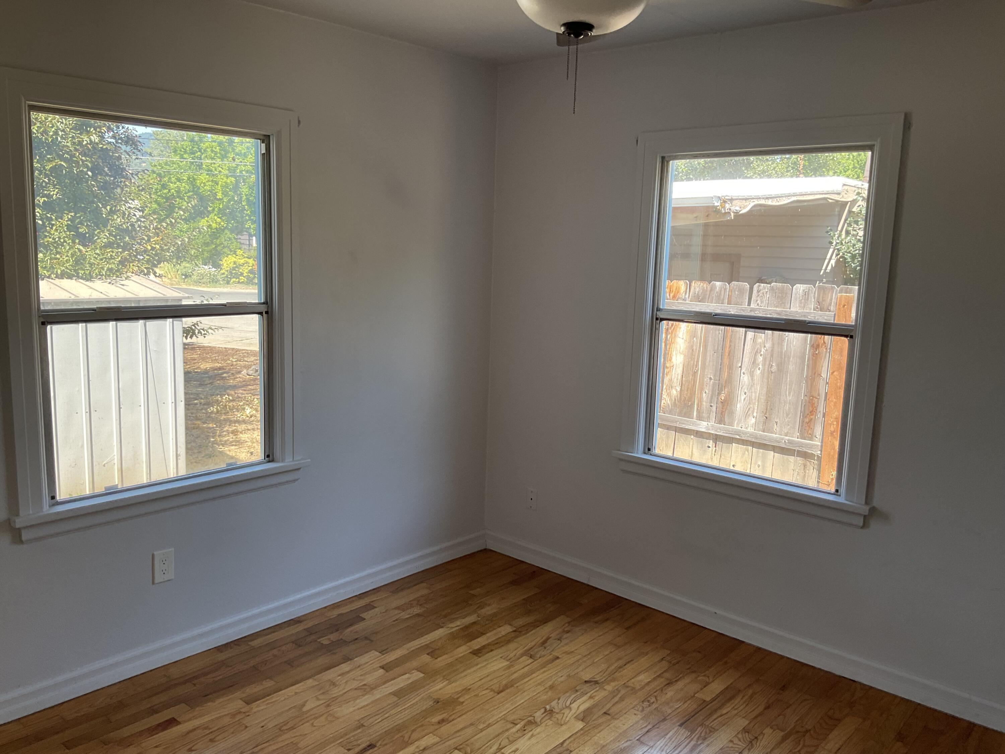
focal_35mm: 29
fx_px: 842
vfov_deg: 48.2
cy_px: 377
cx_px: 502
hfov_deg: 61.7
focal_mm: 3
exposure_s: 1/120
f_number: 1.8
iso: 20
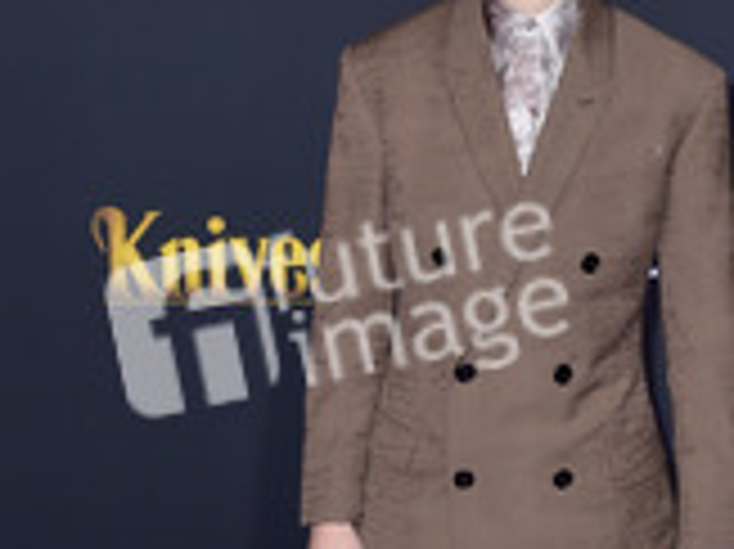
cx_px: 471
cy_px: 536
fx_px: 2606
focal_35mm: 123
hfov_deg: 16.0
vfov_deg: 11.9
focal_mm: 52
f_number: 7.1
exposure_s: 1/250
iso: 640
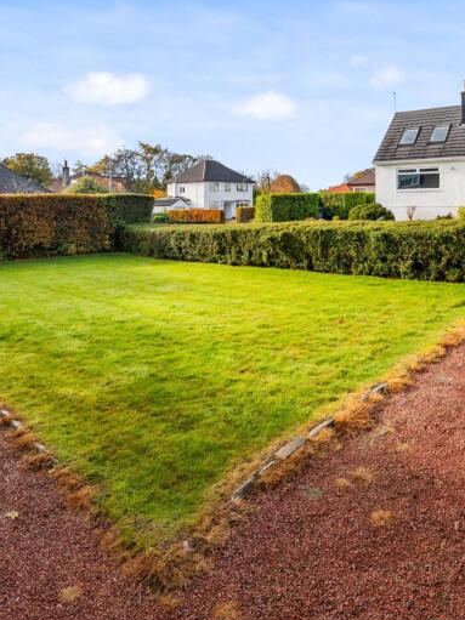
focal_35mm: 27
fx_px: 484
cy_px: 234
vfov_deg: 64.4
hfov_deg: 51.1
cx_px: 271
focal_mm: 14
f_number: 8
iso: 640
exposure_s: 1/1000
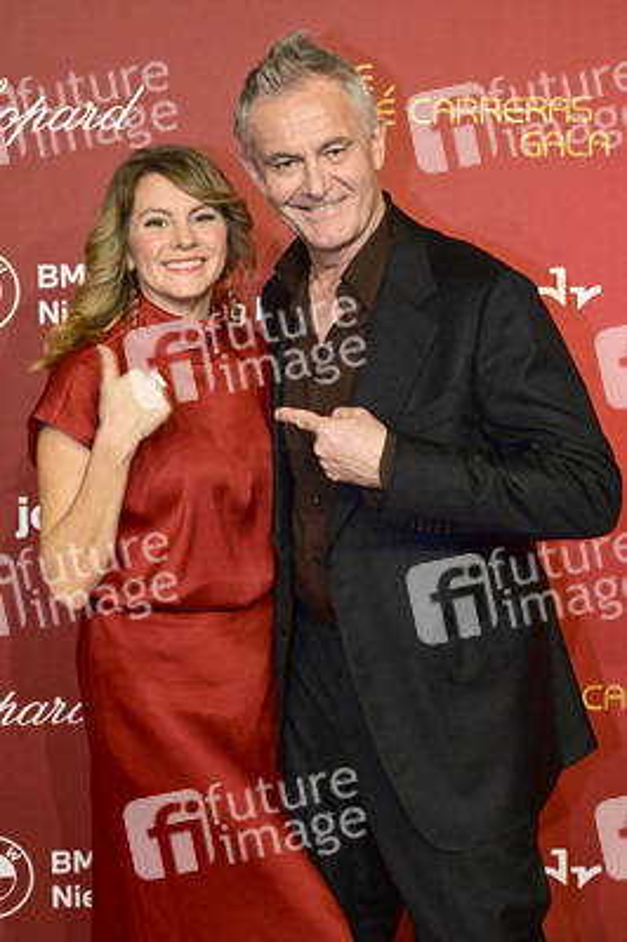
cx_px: 314
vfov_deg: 38.9
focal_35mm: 51
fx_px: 1335
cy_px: 471
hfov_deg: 26.4
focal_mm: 51
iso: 1600
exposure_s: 1/160
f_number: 7.1
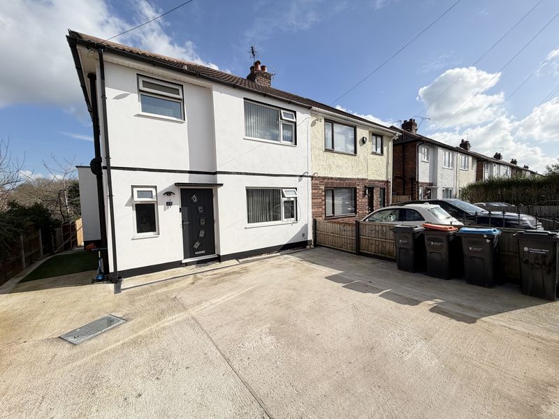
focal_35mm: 14
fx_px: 226
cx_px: 280
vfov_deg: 85.7
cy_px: 210
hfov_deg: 102.1
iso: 20
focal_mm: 2.22
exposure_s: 1/985
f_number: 2.2
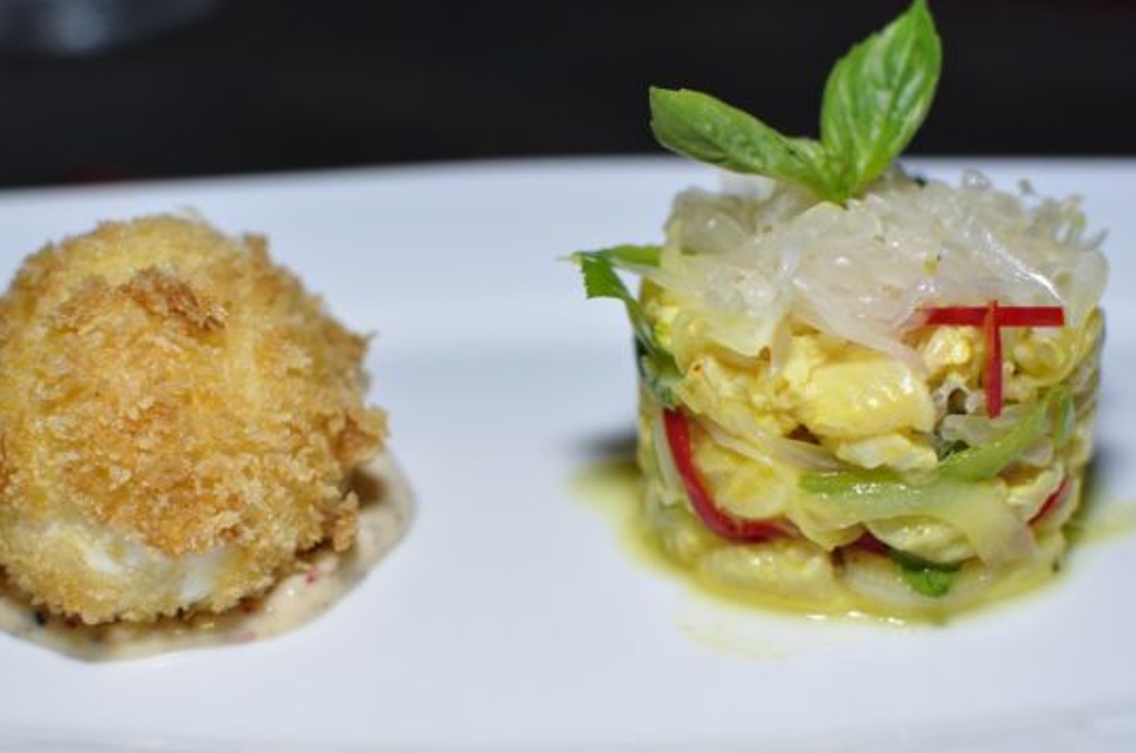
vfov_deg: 21.6
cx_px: 535
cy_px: 411
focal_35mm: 63
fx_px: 1972
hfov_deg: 32.1
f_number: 4
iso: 200
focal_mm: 35
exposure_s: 1/60
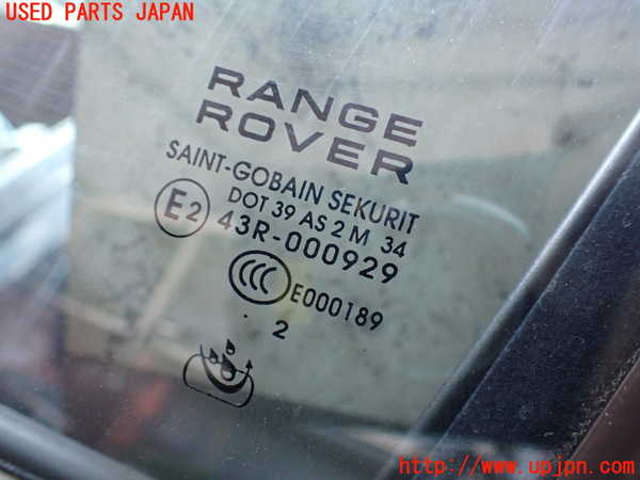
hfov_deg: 60.0
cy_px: 240
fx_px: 555
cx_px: 320
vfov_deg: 46.8
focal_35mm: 30
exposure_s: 1/125
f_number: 2.3
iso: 640
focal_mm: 5.4
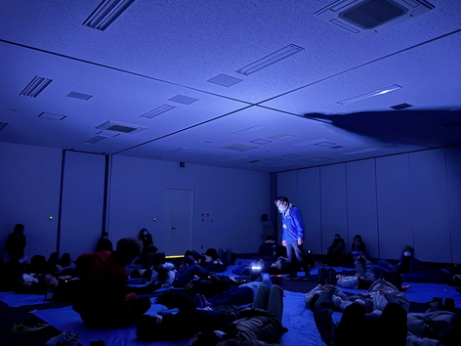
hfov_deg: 58.2
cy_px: 173
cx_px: 260
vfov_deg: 45.4
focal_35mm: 31
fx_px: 413
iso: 2500
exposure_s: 1/9
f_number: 1.78
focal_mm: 6.76
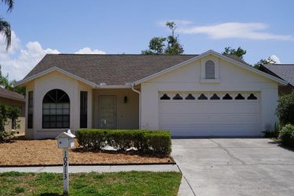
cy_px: 85
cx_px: 139
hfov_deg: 45.4
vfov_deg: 31.2
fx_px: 351
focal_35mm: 43
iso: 100
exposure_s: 1/800
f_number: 5
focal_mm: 32
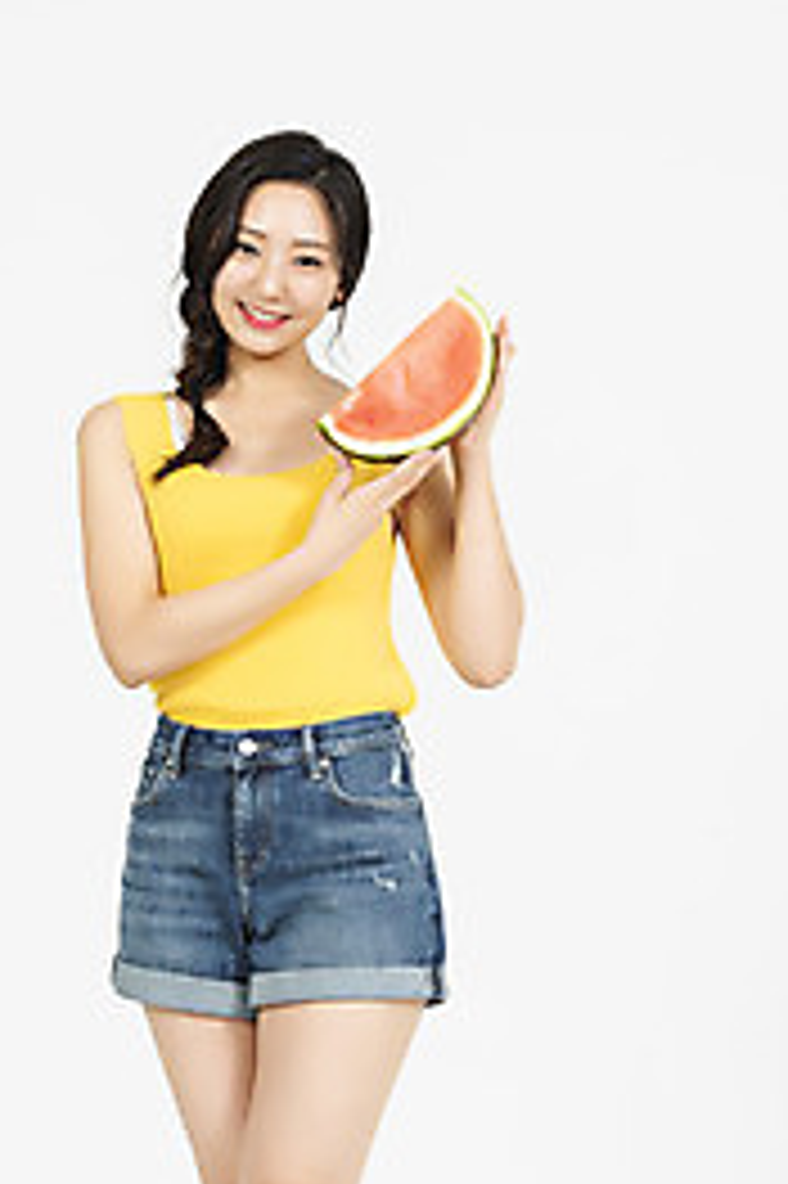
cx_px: 290
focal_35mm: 131
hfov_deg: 10.4
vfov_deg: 15.6
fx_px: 4307
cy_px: 878
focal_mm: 86
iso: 100
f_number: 13
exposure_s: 1/125
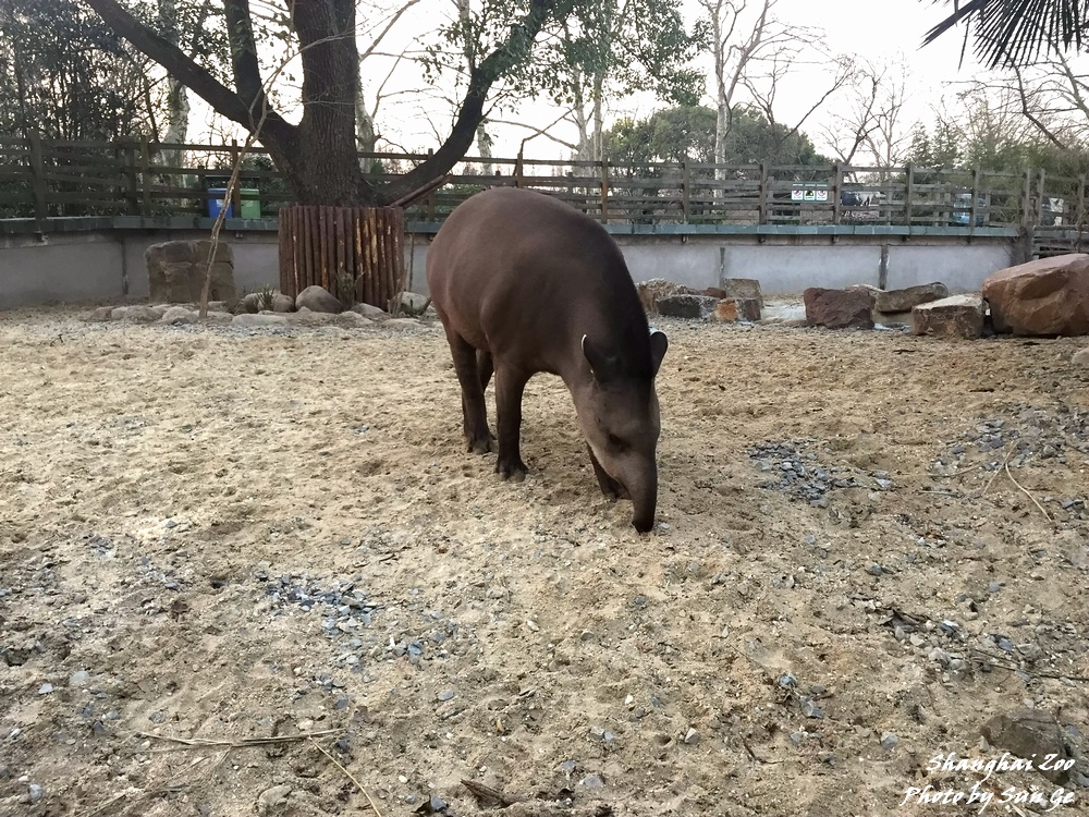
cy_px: 408
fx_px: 912
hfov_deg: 61.7
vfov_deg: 48.2
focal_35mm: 29
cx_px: 544
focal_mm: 4.15
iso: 125
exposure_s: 1/33
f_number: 2.2
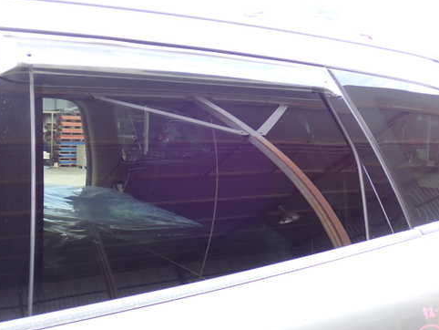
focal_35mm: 51
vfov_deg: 28.6
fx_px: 647
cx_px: 201
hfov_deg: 37.4
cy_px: 181
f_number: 2.8
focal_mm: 7.31
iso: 160
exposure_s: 1/80
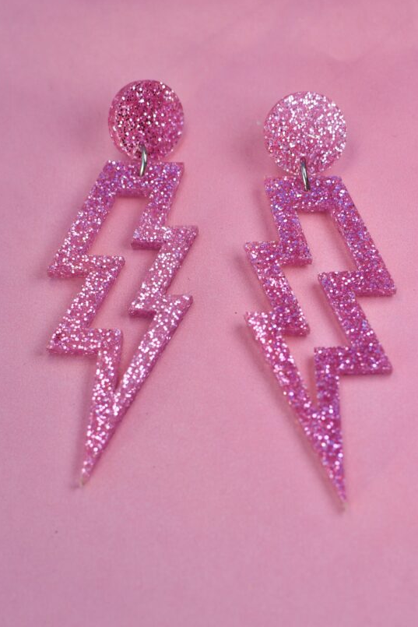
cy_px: 371
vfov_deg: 31.8
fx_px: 1097
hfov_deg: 21.6
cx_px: 212
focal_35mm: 63
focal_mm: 35
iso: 200
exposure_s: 1/640
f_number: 4.5
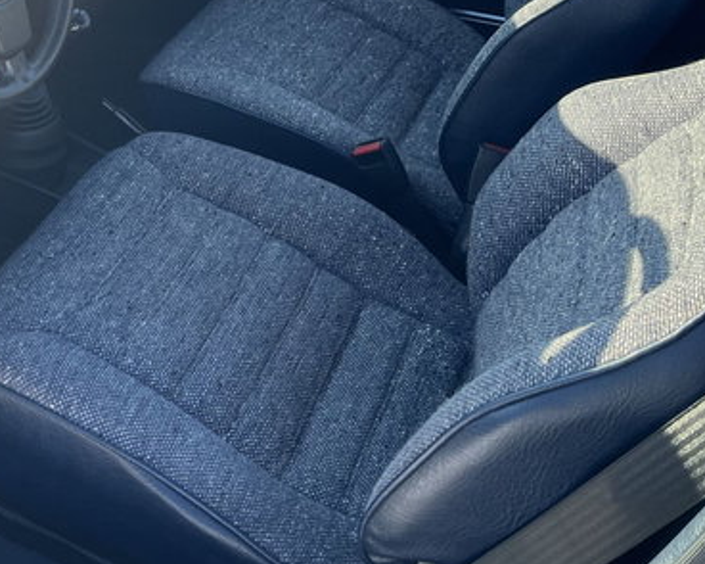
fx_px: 1105
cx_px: 67
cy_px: 35
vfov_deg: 27.4
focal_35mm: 53
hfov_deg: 33.5
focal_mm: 5.1
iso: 50
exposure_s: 1/574
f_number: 1.6
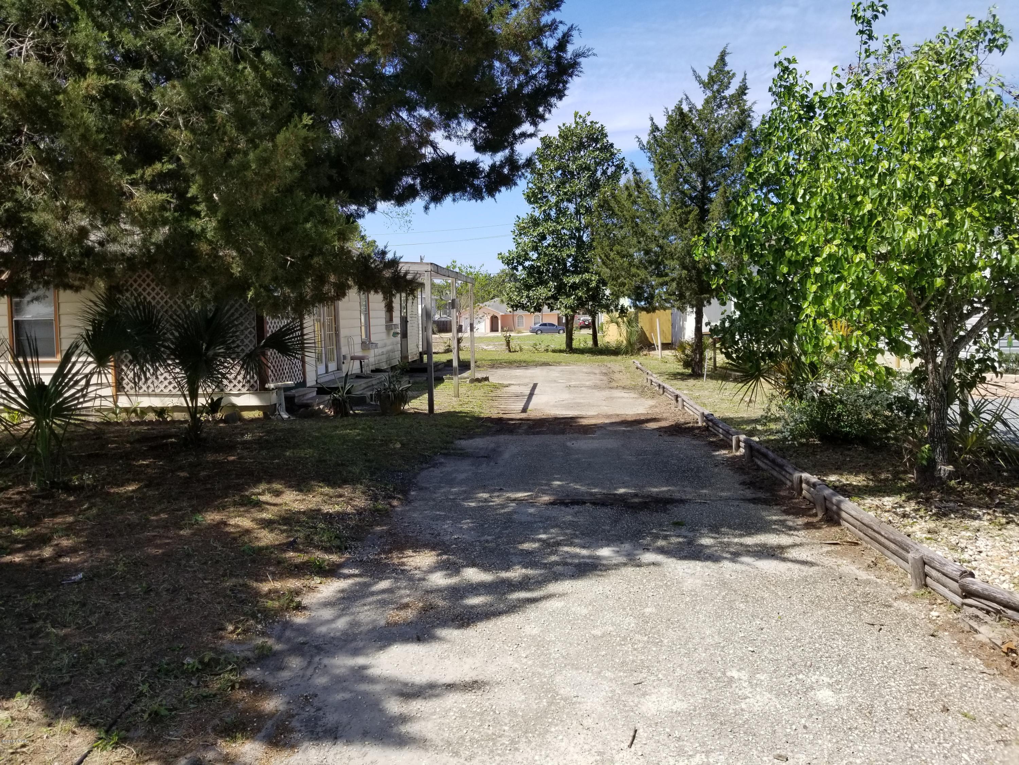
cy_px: 382
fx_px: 765
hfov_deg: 67.3
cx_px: 510
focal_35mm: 26
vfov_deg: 53.1
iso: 50
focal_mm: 4.25
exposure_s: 1/1788
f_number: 1.7
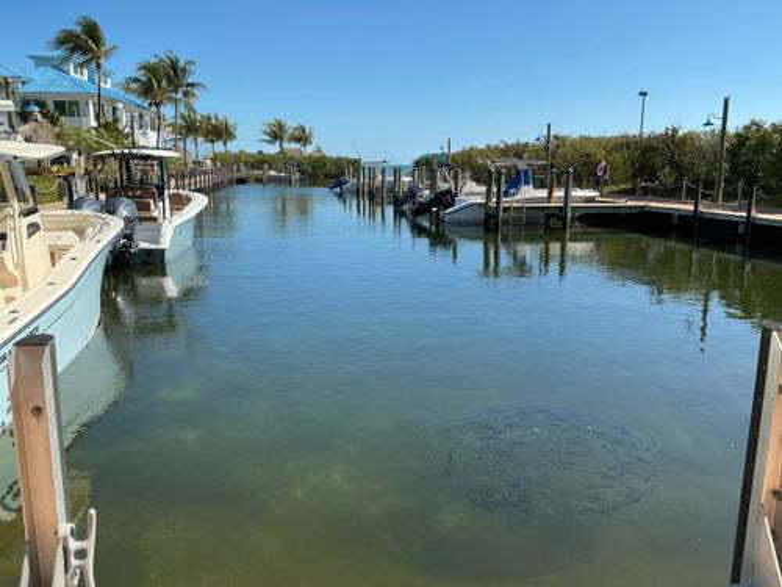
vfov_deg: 49.7
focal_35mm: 28
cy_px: 294
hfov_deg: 63.4
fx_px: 633
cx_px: 391
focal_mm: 3
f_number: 1.8
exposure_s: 1/1675
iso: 25
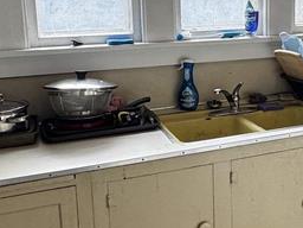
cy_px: 72
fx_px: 490
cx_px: 265
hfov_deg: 32.8
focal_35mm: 56
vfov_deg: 25.9
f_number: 2.2
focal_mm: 2.22
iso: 64
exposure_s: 1/120
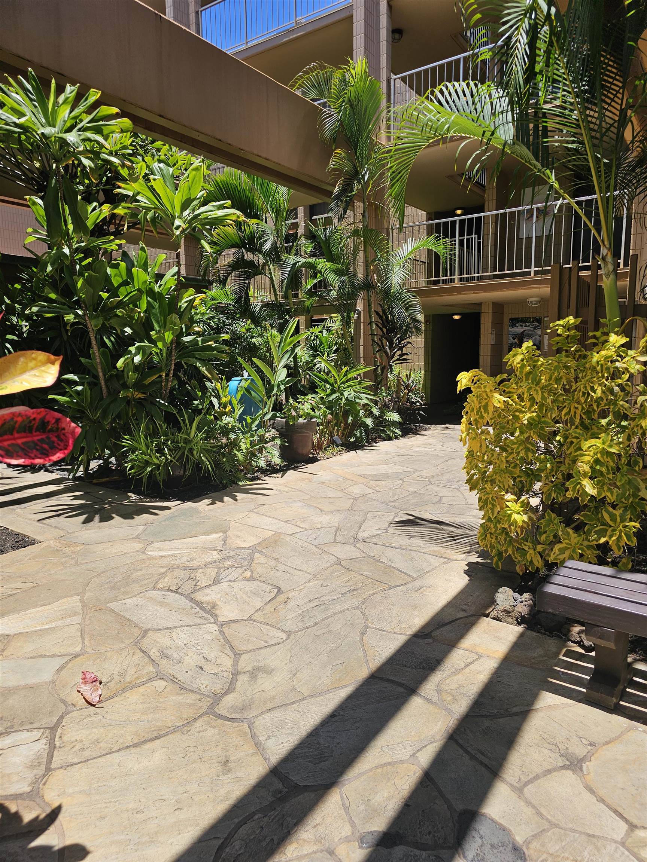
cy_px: 431
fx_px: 573
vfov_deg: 73.9
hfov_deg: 58.9
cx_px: 324
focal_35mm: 23
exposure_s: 1/607
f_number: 1.7
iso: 10
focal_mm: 6.3
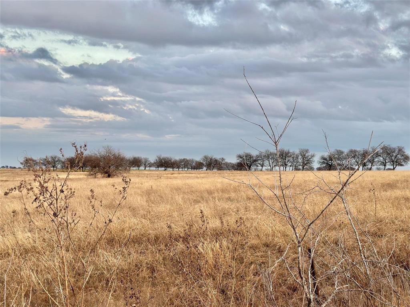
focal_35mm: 48
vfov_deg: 30.3
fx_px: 569
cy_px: 154
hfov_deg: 39.7
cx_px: 205
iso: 80
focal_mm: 6.86
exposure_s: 1/183
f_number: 1.78
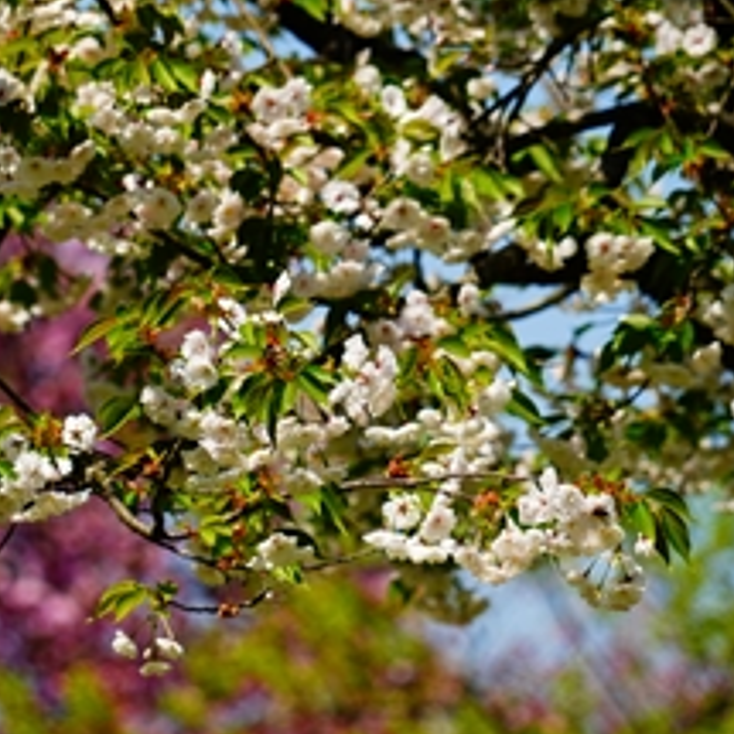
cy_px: 370
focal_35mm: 380
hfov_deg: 4.6
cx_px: 212
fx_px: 9116
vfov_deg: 4.6
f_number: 7.1
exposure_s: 1/320
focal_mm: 240
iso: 100
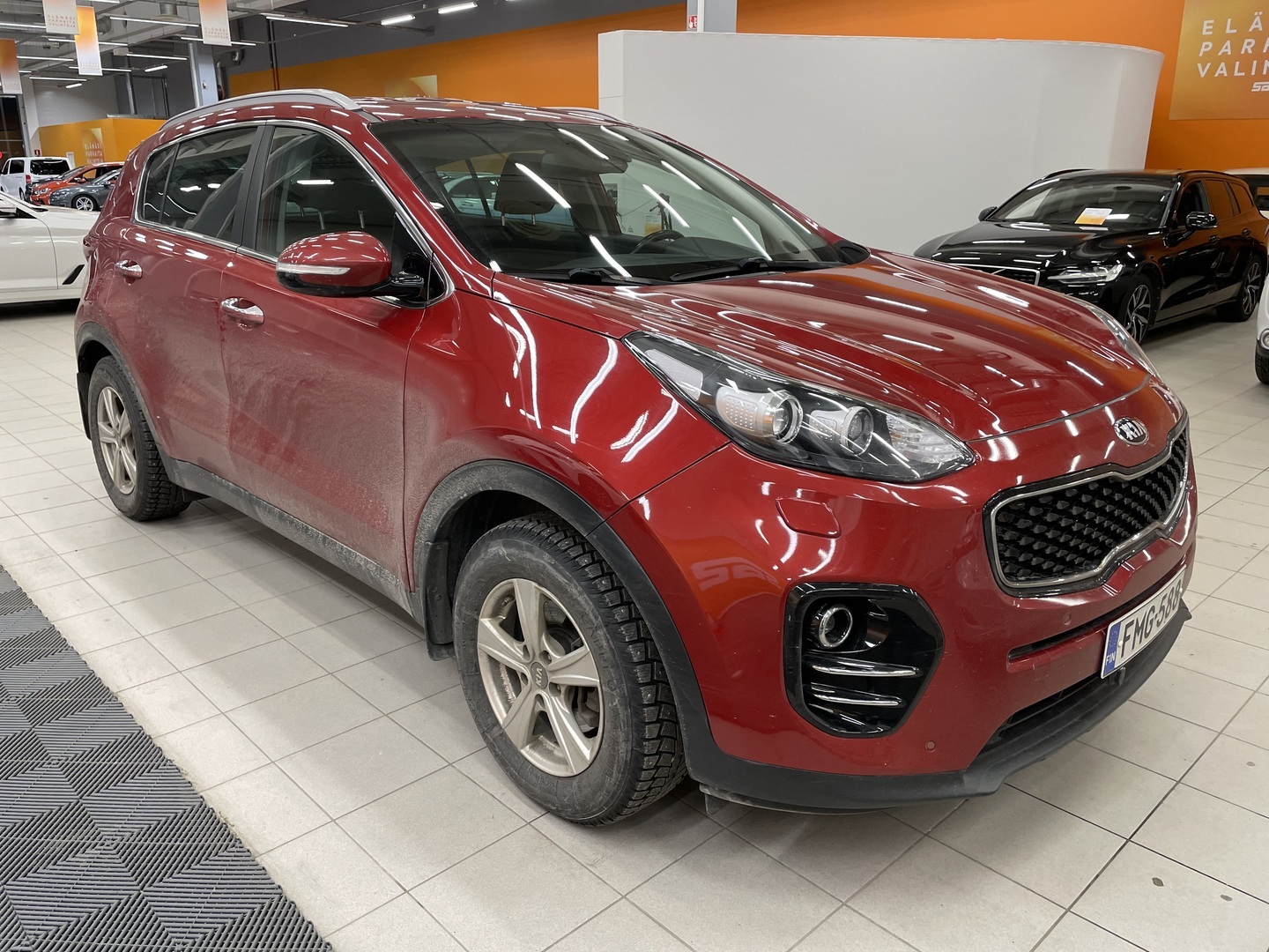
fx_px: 953
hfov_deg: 67.3
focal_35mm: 26
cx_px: 634
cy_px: 476
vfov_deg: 53.1
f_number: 1.6
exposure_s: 1/100
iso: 125
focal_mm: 4.2
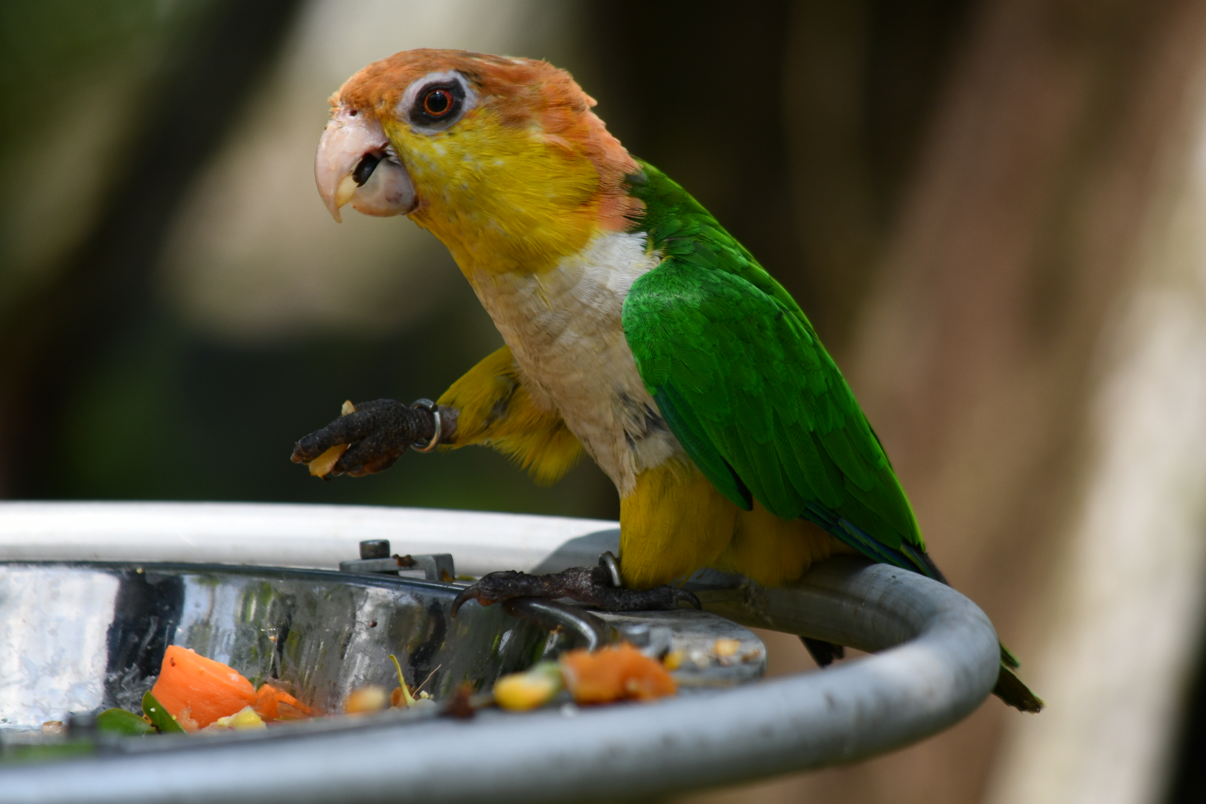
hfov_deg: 5.1
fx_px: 13566
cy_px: 402
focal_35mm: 405
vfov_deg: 3.4
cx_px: 603
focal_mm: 270
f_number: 6.3
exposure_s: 1/500
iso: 200
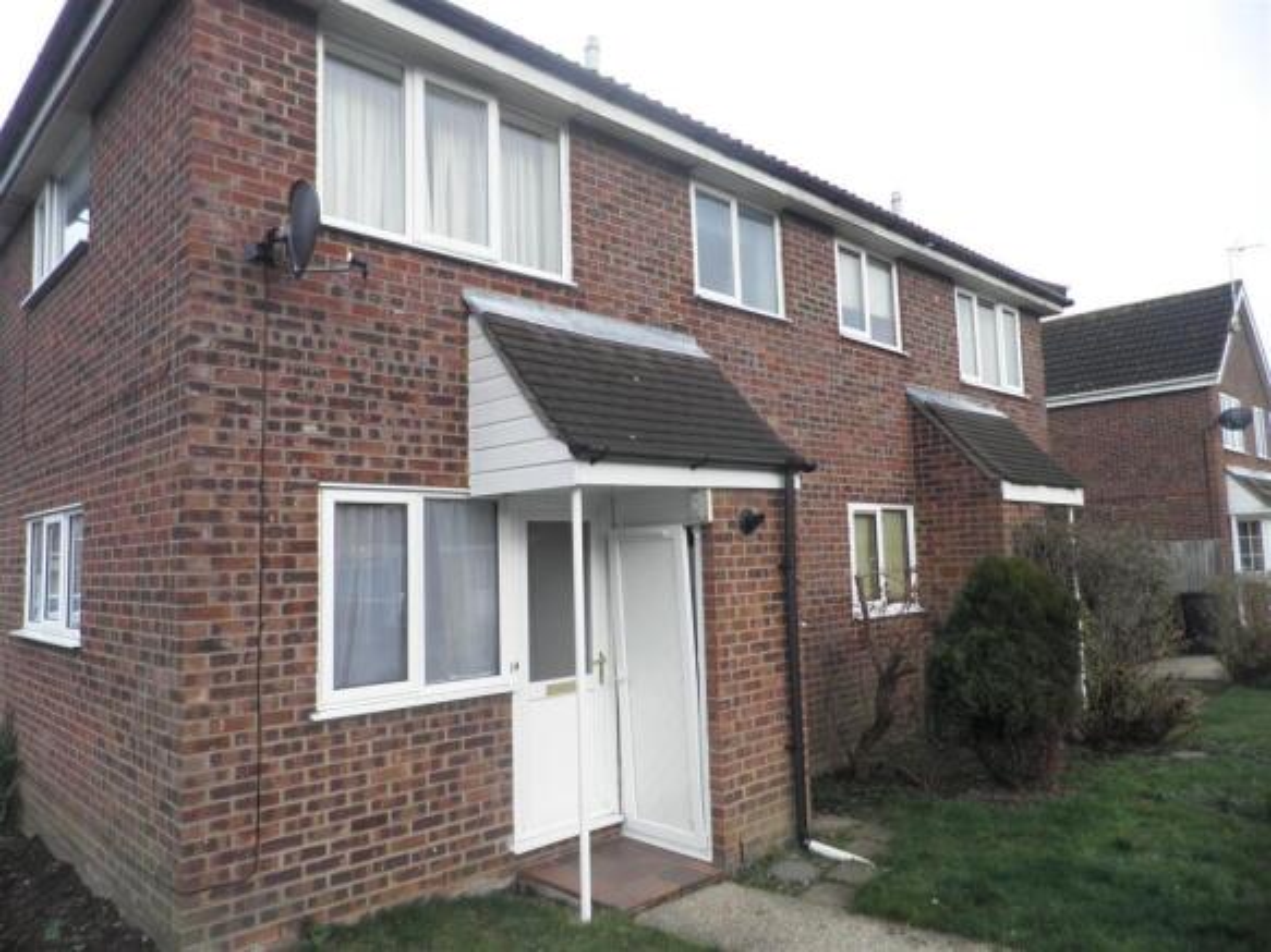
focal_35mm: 24
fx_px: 881
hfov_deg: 71.6
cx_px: 636
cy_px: 476
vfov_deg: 56.8
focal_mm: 4.3
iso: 64
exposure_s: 1/100
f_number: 3.3
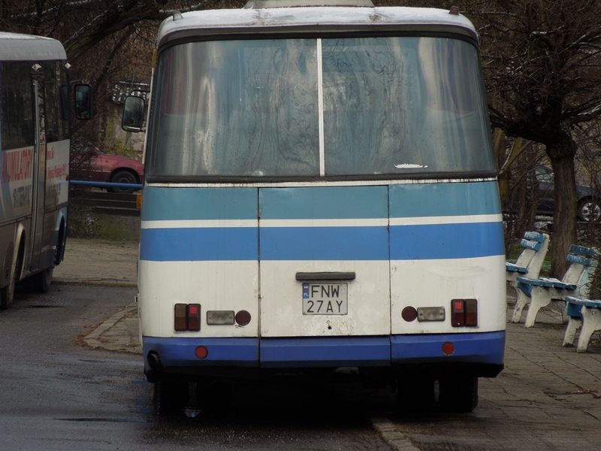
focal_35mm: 350
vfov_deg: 4.2
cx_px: 300
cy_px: 226
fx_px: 6077
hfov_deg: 5.7
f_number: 5.9
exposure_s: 1/250
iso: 160
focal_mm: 63
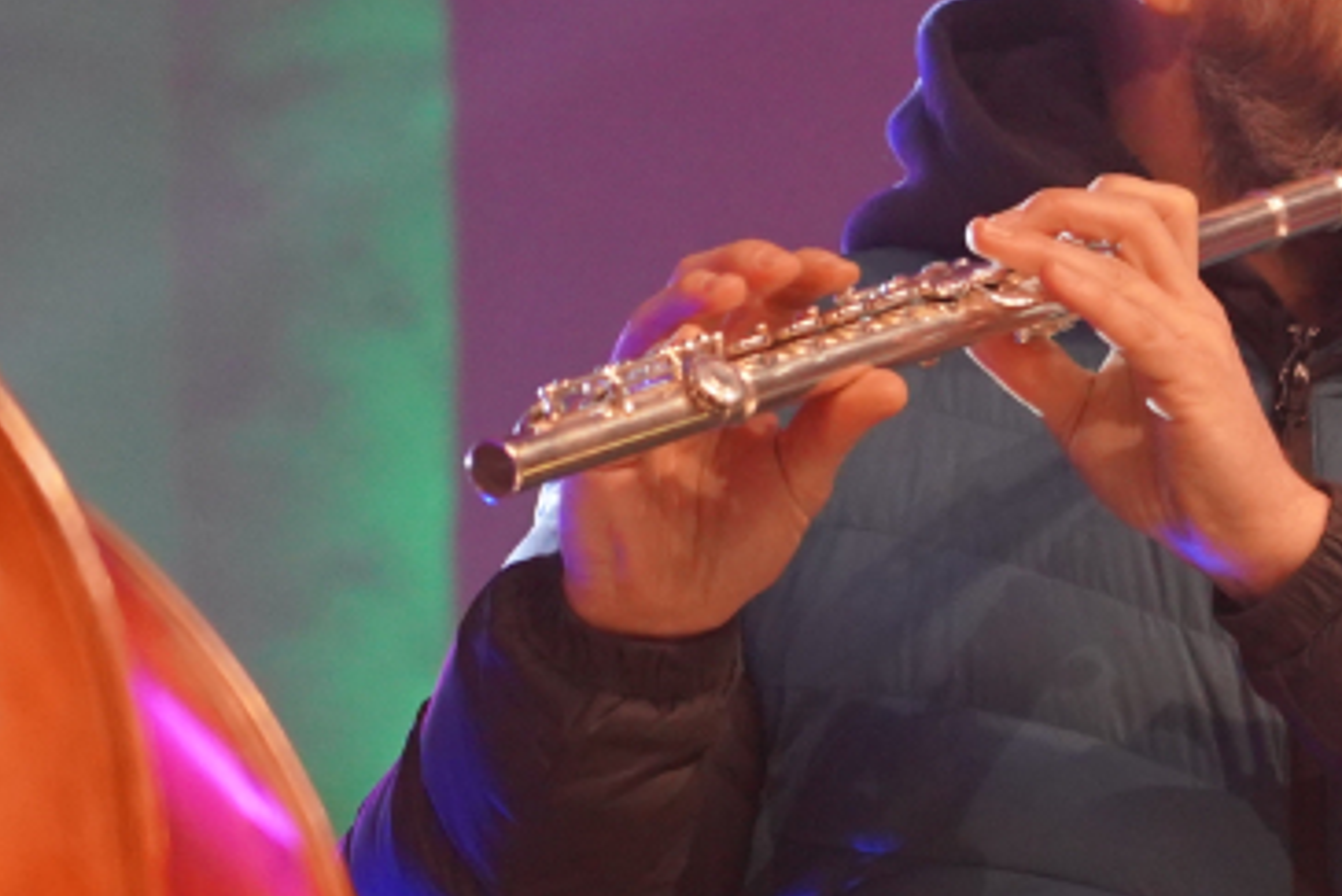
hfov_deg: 5.4
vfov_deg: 3.7
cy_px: 319
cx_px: 1939
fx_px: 13984
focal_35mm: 375
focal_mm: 105
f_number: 4
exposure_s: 1/160
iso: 4000
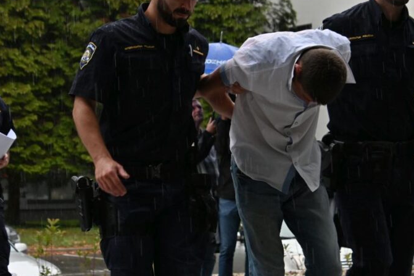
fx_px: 1426
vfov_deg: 11.1
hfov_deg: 16.5
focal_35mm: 124
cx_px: 188
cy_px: 132
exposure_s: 1/200
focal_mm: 44
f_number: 5
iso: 640
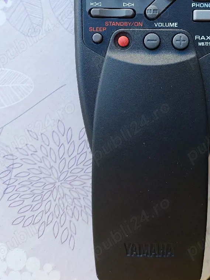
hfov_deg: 33.7
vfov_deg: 42.5
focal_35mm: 42
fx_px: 340
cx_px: 155
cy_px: 51
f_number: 1.8
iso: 50
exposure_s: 1/100
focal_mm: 5.23
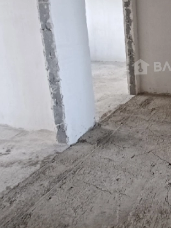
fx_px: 224
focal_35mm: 34
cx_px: 173
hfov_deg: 37.2
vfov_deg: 52.3
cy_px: 66
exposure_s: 1/50
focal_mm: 1.42
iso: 160
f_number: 2.2
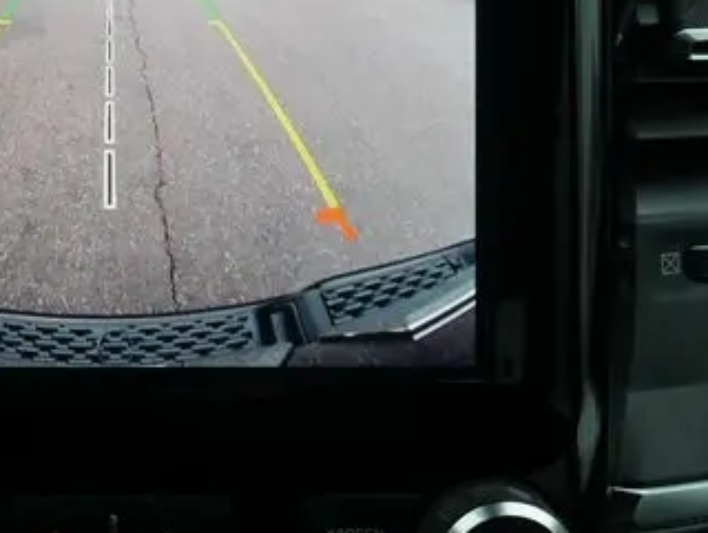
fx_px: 1803
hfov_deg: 21.8
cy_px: 174
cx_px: 93
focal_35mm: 88
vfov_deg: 16.8
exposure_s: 1/50
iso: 320
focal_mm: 22
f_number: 5.2
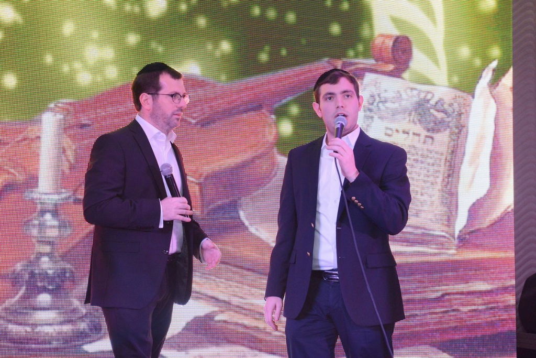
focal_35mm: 60
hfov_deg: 33.4
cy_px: 179
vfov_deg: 22.6
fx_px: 893
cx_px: 268
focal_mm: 60
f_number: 7.1
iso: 4000
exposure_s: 1/100
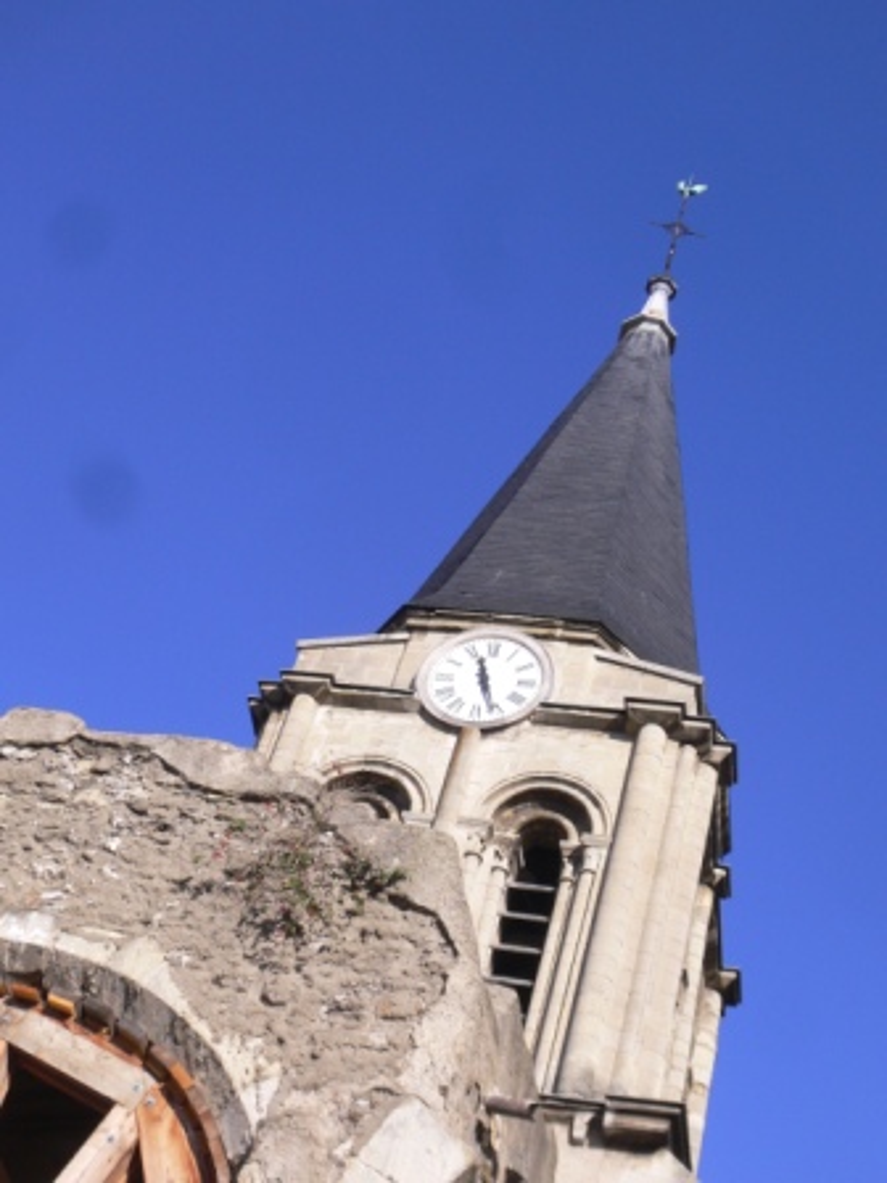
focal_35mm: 61
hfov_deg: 24.0
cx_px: 444
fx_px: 2084
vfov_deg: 31.7
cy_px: 592
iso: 80
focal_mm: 10.1
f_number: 7.5
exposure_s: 1/200
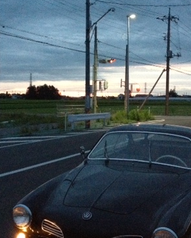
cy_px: 110
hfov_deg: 25.4
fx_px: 423
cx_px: 103
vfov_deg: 31.4
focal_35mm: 60
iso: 800
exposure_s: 1/15
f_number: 2.4
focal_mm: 4.28
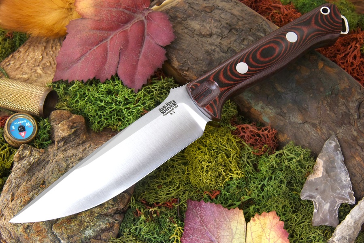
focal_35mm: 65
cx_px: 182
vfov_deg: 20.9
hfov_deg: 30.9
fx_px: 657
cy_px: 122
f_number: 16
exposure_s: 4
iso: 1000
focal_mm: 65
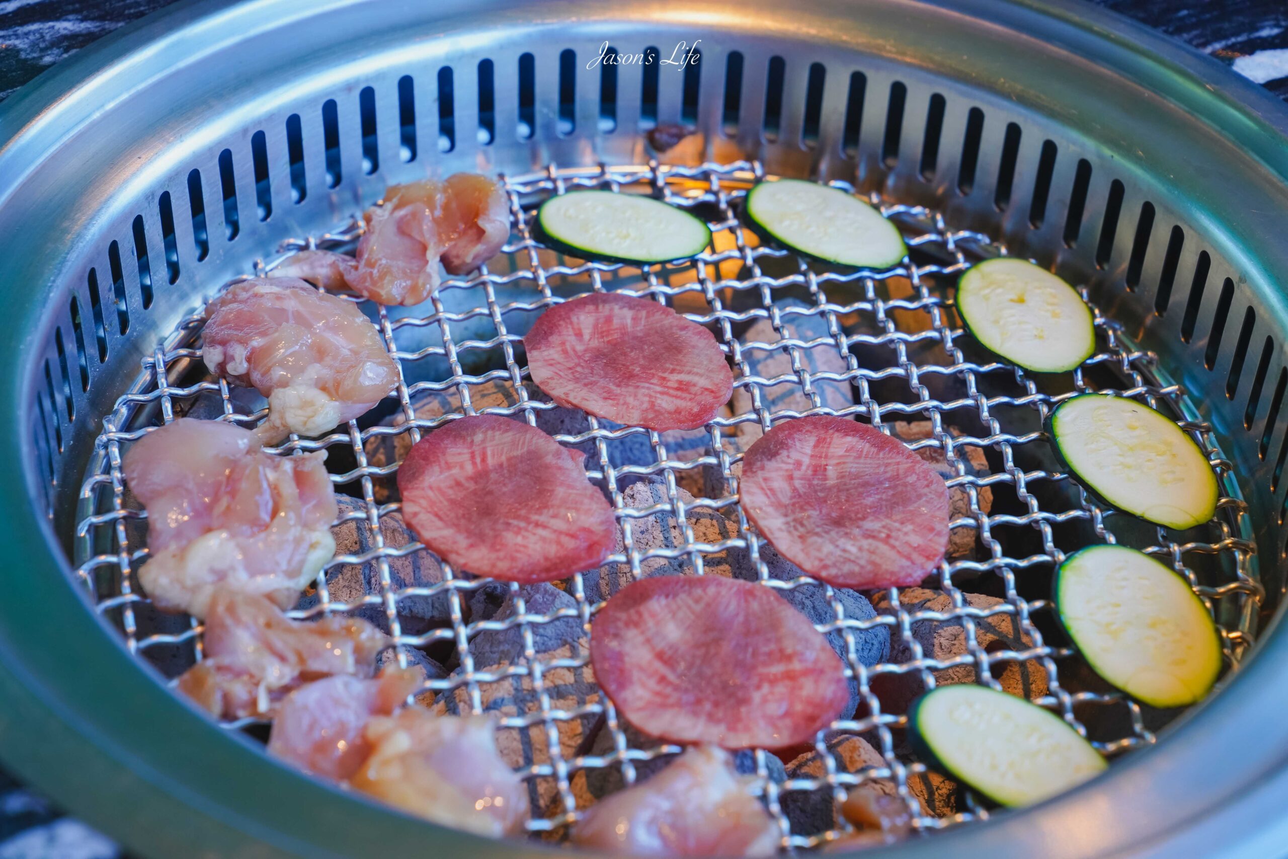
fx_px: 2504
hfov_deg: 28.8
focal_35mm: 70
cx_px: 644
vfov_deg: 19.5
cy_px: 430
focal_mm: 70
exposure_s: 1/80
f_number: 5.6
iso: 800
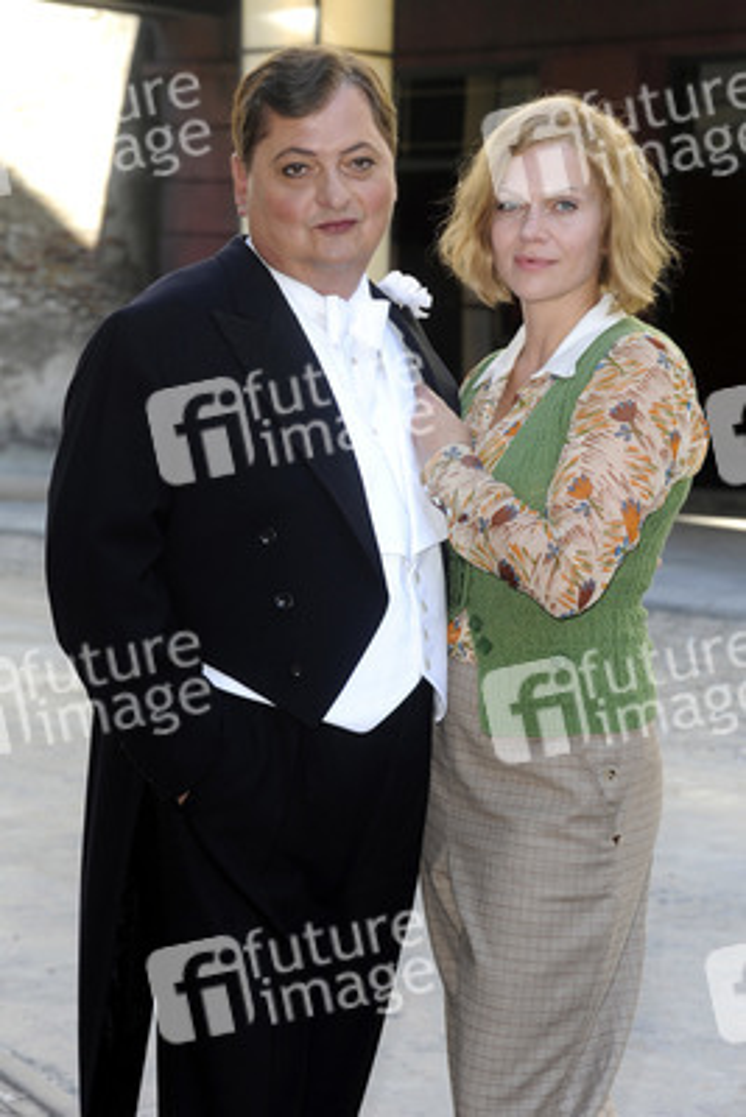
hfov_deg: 16.1
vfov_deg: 23.9
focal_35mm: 85
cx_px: 373
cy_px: 558
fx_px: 2640
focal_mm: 85
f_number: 6.3
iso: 320
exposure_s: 1/160
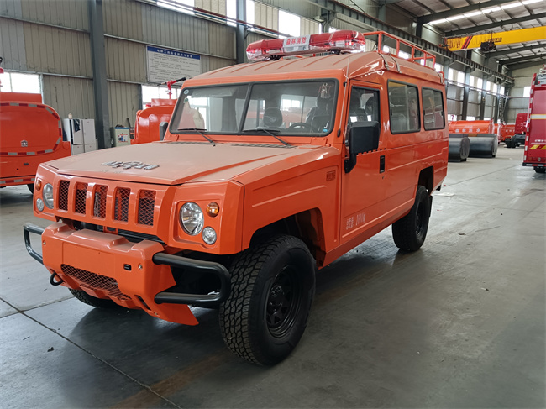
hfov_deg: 65.3
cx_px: 273
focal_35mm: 27
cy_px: 204
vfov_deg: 51.3
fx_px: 426
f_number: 1.9
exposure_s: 1/100
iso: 1350
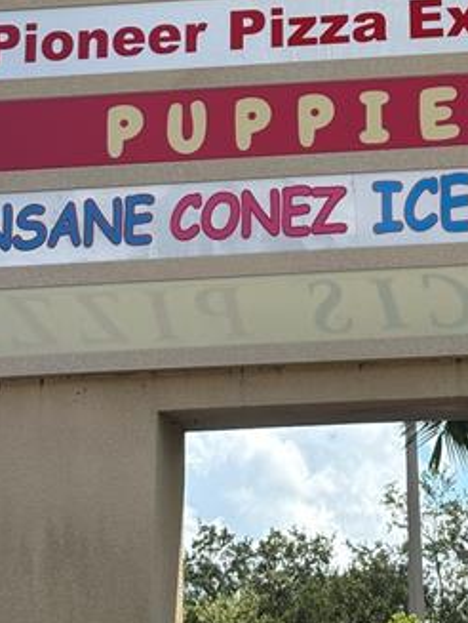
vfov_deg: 15.9
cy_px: 29
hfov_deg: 12.1
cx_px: 407
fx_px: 2195
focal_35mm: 122
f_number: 1.6
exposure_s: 1/1543
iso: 32
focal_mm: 5.96
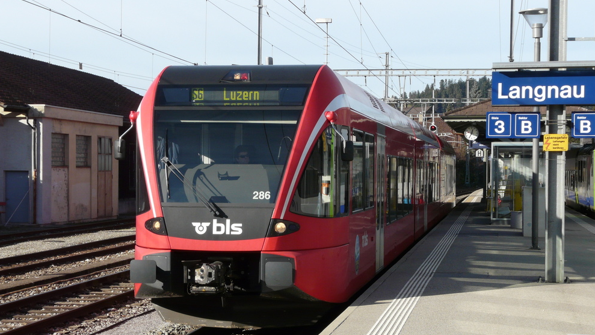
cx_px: 295
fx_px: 1199
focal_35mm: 76
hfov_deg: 27.9
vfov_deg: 15.9
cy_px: 195
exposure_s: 1/320
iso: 100
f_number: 5.6
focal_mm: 11.4
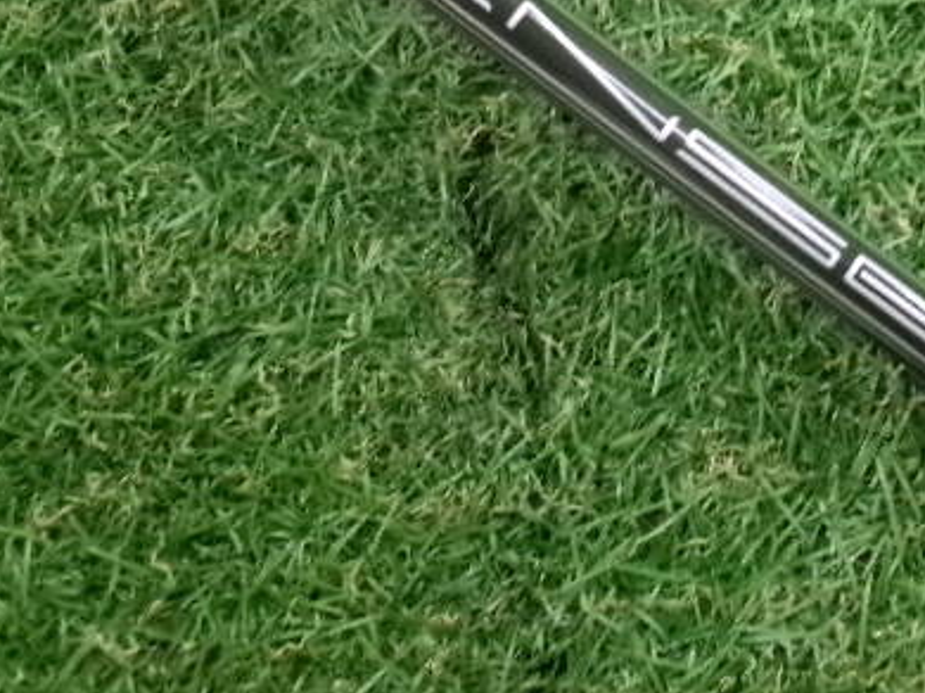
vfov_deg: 30.6
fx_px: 1228
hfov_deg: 40.0
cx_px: 707
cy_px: 126
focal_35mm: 46
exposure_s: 1/34
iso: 800
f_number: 3.9
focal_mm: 5.1
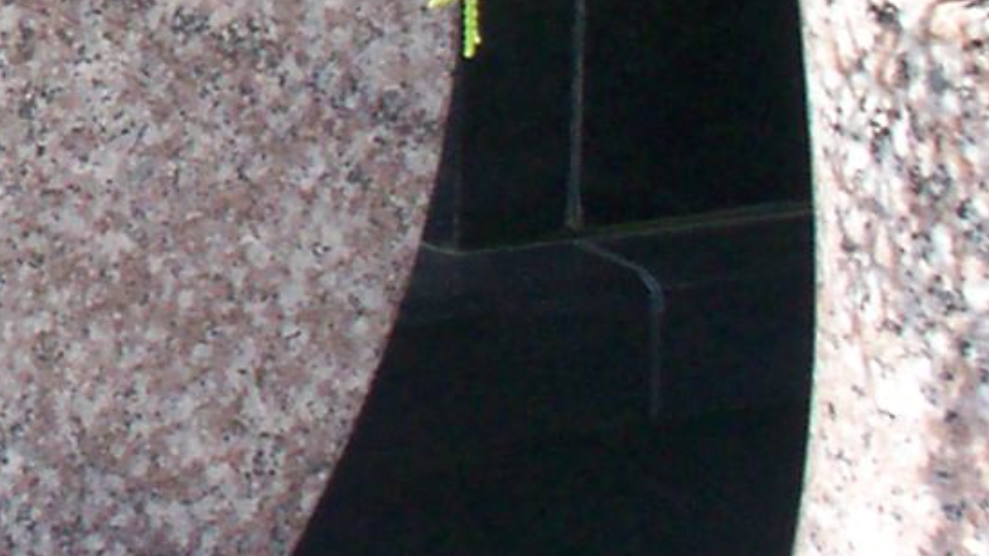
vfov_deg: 6.4
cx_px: -879
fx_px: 4851
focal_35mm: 185
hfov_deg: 10.8
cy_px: -549
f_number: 4.5
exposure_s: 1/232
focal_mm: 6
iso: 100
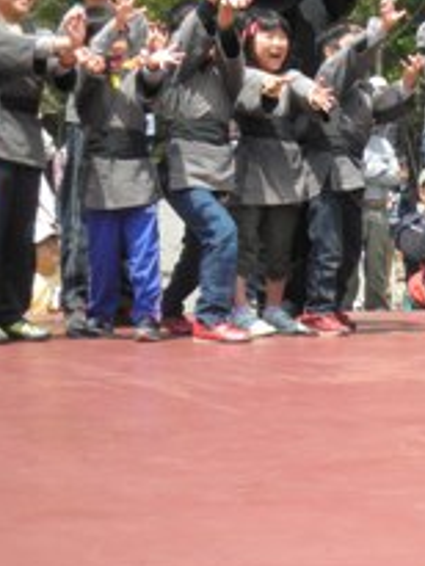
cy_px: 141
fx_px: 2551
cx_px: 531
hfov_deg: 9.4
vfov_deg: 12.6
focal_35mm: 156
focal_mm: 10.7
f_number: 3.9
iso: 64
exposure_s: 1/320
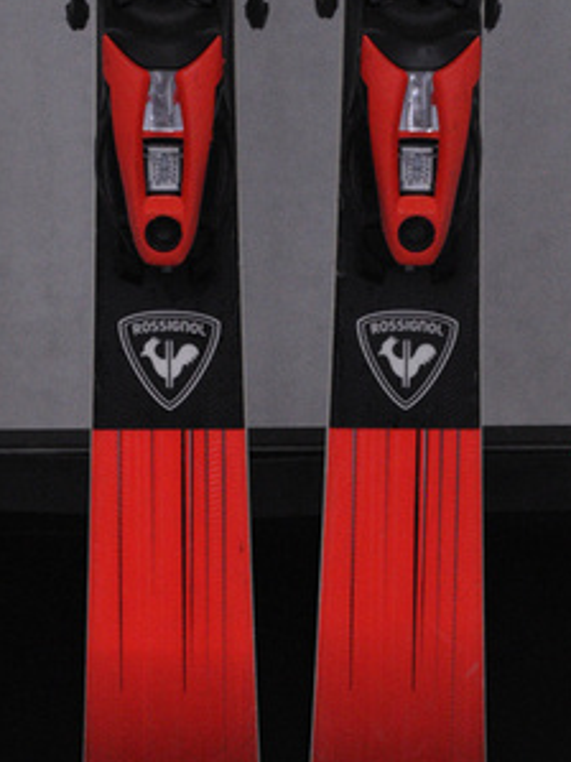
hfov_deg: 9.8
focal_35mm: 152
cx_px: 292
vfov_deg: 13.0
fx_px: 3345
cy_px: 540
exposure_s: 1/125
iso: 3200
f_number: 16
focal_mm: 70
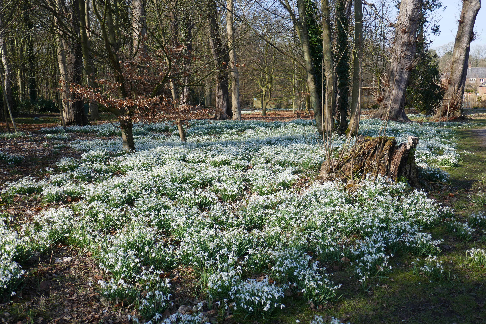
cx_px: 243
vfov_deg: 36.9
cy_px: 162
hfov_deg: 53.1
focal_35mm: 36
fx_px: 486
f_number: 3.4
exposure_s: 1/500
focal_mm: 12.9
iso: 125
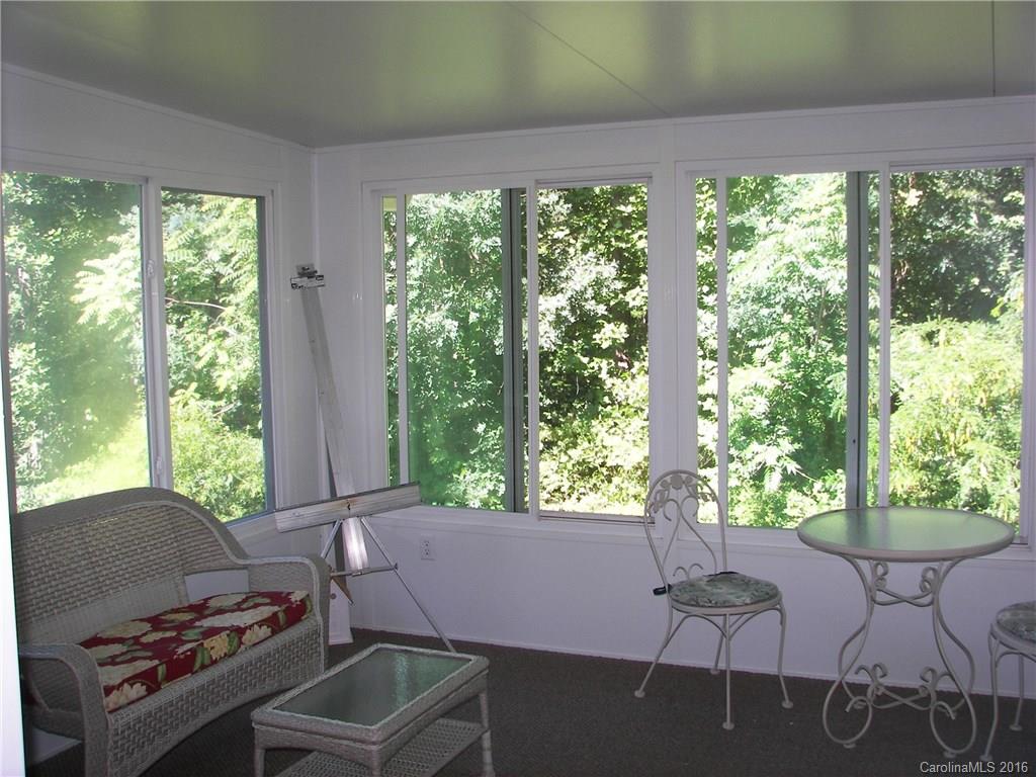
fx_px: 1077
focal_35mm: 36
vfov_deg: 39.7
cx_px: 518
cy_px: 388
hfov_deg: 51.4
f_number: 2.8
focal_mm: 6
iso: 50
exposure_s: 1/60
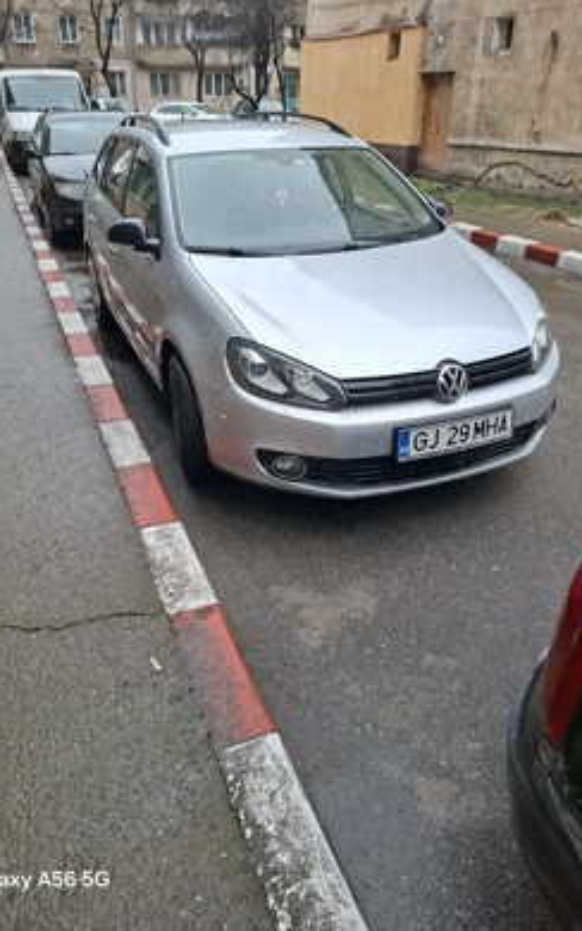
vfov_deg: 72.5
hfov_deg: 49.3
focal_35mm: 25
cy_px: 456
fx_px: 634
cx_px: 279
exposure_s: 1/100
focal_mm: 5.54
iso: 50
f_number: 1.8
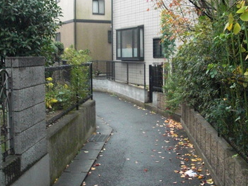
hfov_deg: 37.5
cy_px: 72
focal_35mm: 51
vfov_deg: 28.5
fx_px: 366
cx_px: 126
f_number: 2.8
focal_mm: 6.3
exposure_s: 1/100
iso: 800
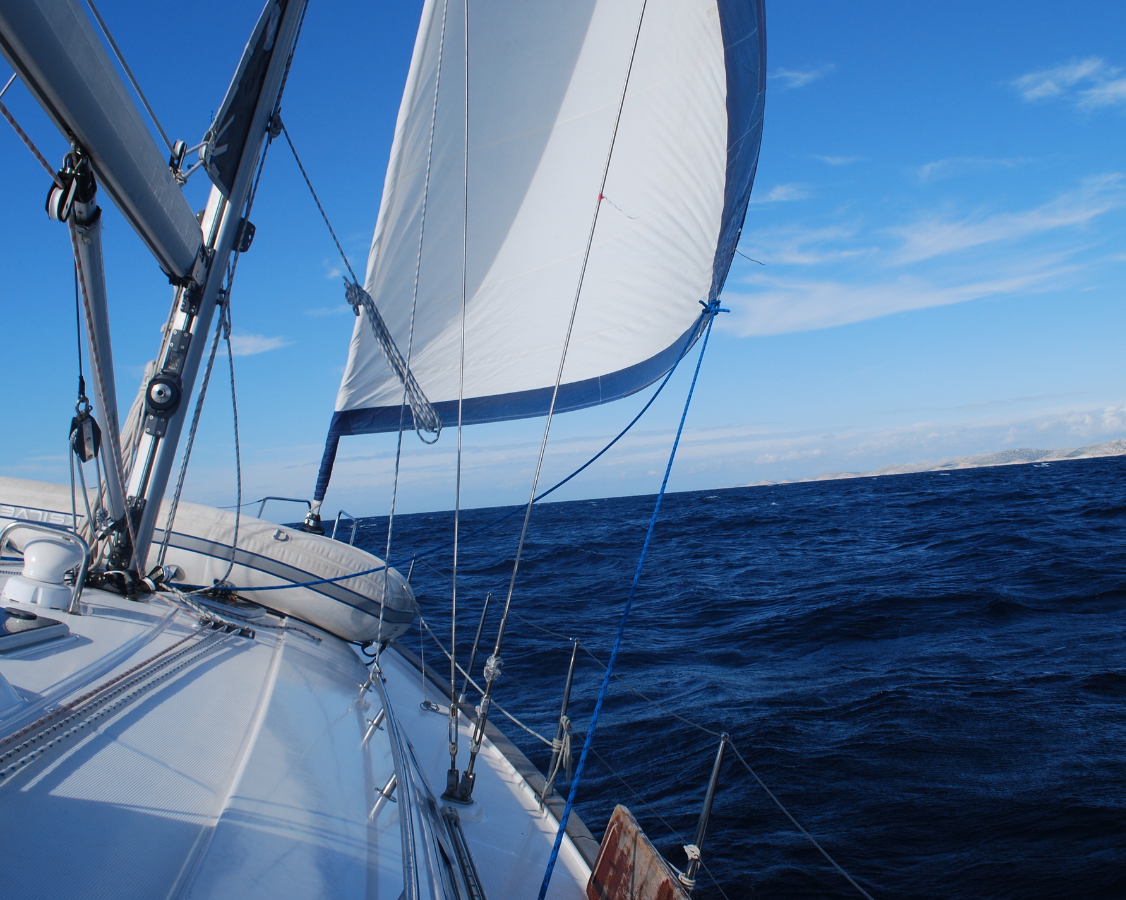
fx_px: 1033
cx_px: 585
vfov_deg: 47.1
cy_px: 448
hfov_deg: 57.2
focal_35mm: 31
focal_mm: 18
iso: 125
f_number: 10
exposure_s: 1/250
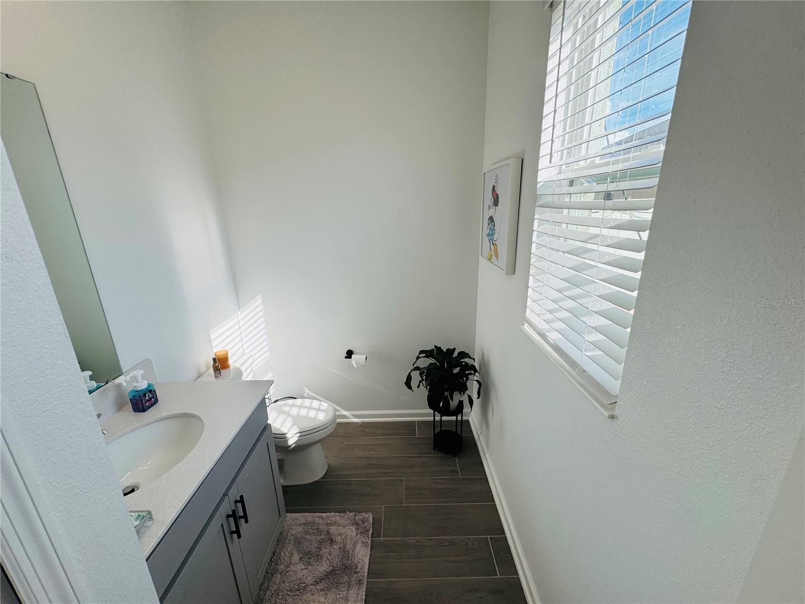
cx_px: 402
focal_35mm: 14
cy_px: 302
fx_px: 326
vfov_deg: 85.7
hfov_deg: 102.1
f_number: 2.2
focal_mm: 2.22
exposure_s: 1/366
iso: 40
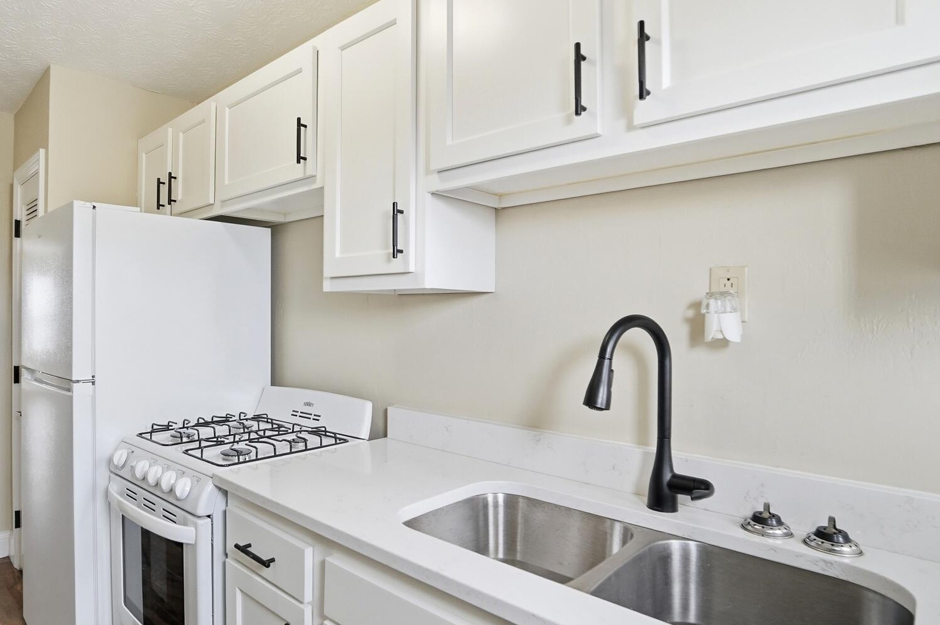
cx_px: 357
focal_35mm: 20
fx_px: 522
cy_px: 314
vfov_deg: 61.8
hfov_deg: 82.5
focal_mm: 10
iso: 100
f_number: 4
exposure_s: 1/400
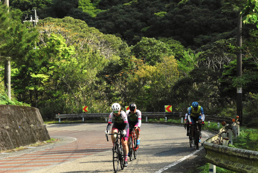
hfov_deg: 17.0
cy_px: 86
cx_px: 129
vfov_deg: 11.5
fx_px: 861
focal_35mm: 120
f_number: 14
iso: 1600
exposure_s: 1/1000
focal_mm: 80
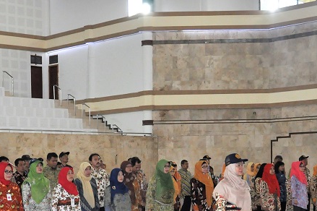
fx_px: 721
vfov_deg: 16.3
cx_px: 126
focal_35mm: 82
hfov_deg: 24.7
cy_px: 205
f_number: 5
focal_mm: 24
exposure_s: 1/125
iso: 1600
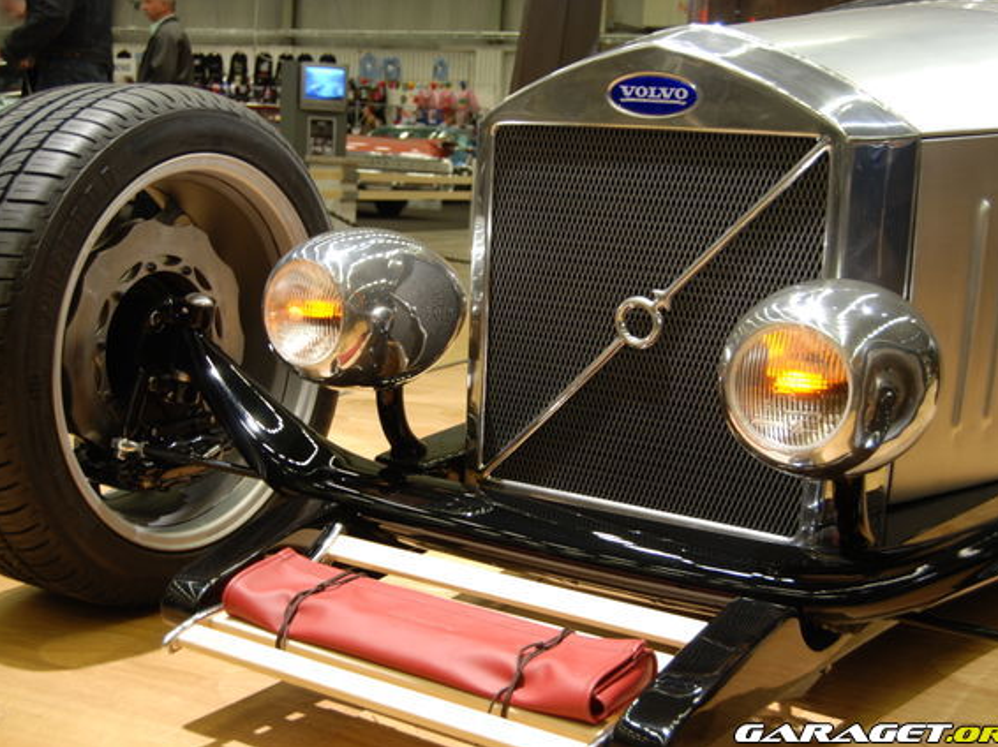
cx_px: 473
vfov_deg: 29.7
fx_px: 1412
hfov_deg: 38.9
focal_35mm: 49
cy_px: 374
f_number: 5.6
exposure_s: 1/8
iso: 200
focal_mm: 30
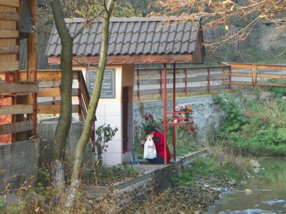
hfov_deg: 12.6
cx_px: 143
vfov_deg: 9.4
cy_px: 107
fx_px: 1296
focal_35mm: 157
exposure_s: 1/50
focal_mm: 28
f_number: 4.5
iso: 125
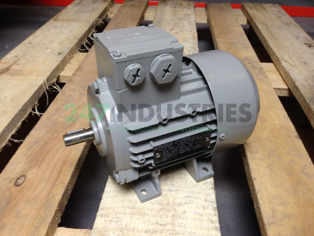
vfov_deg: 42.9
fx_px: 299
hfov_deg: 55.4
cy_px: 118
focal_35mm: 33
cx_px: 157
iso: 50
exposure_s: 1/20
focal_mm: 4.12
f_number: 2.4
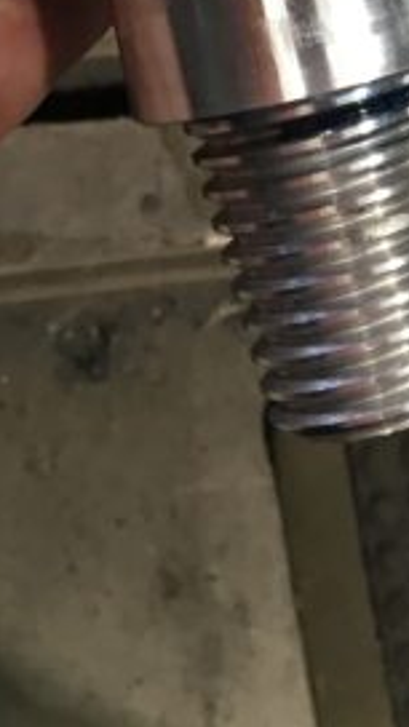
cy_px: -508
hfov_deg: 10.1
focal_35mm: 119
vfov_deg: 15.8
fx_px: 2294
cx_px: 465
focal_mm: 4.15
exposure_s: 1/33
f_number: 2.2
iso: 100
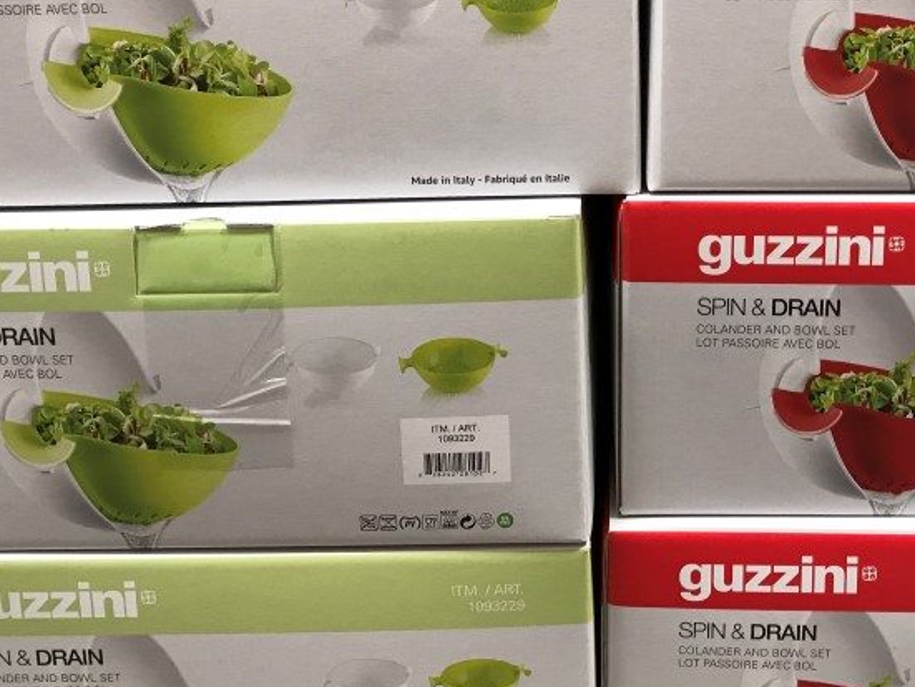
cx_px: 604
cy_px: 199
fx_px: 1375
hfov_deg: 36.4
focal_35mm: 52
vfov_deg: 27.8
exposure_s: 1/30
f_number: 1.8
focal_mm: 3.99
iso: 40
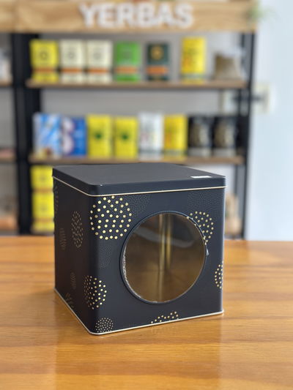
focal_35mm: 48
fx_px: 541
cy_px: 195
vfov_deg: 39.6
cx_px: 146
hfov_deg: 30.3
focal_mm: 6.86
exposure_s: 1/72
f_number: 1.78
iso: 125
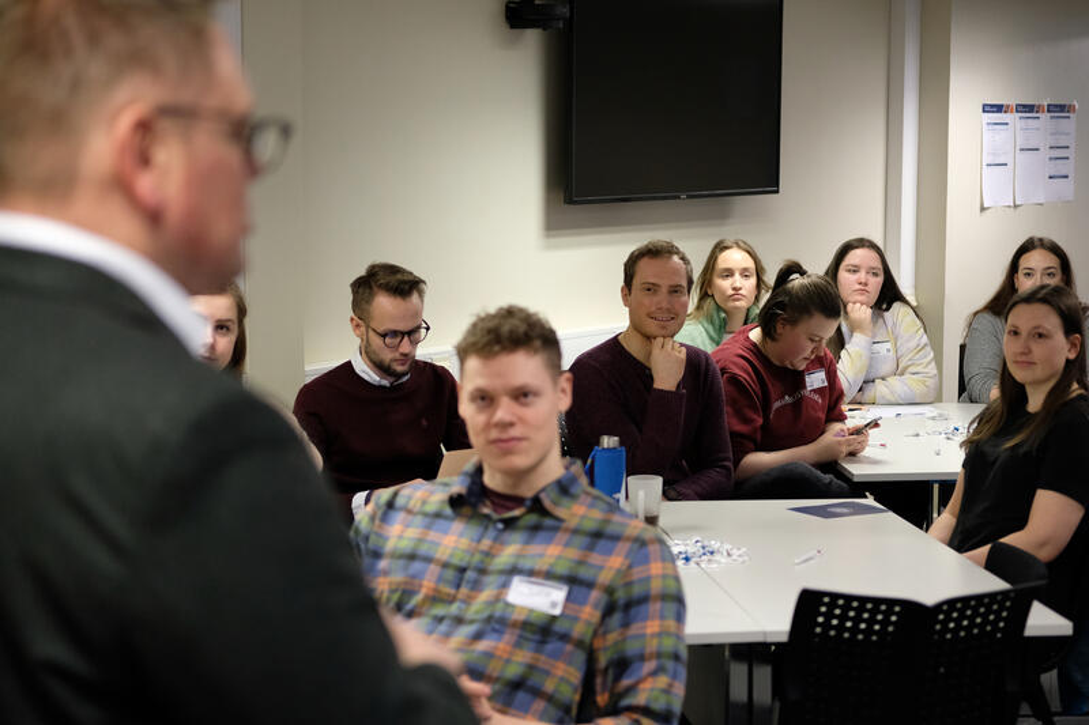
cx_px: 544
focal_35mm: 75
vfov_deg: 18.2
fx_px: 2268
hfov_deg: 27.0
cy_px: 362
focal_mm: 50
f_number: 2
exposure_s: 1/250
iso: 1600
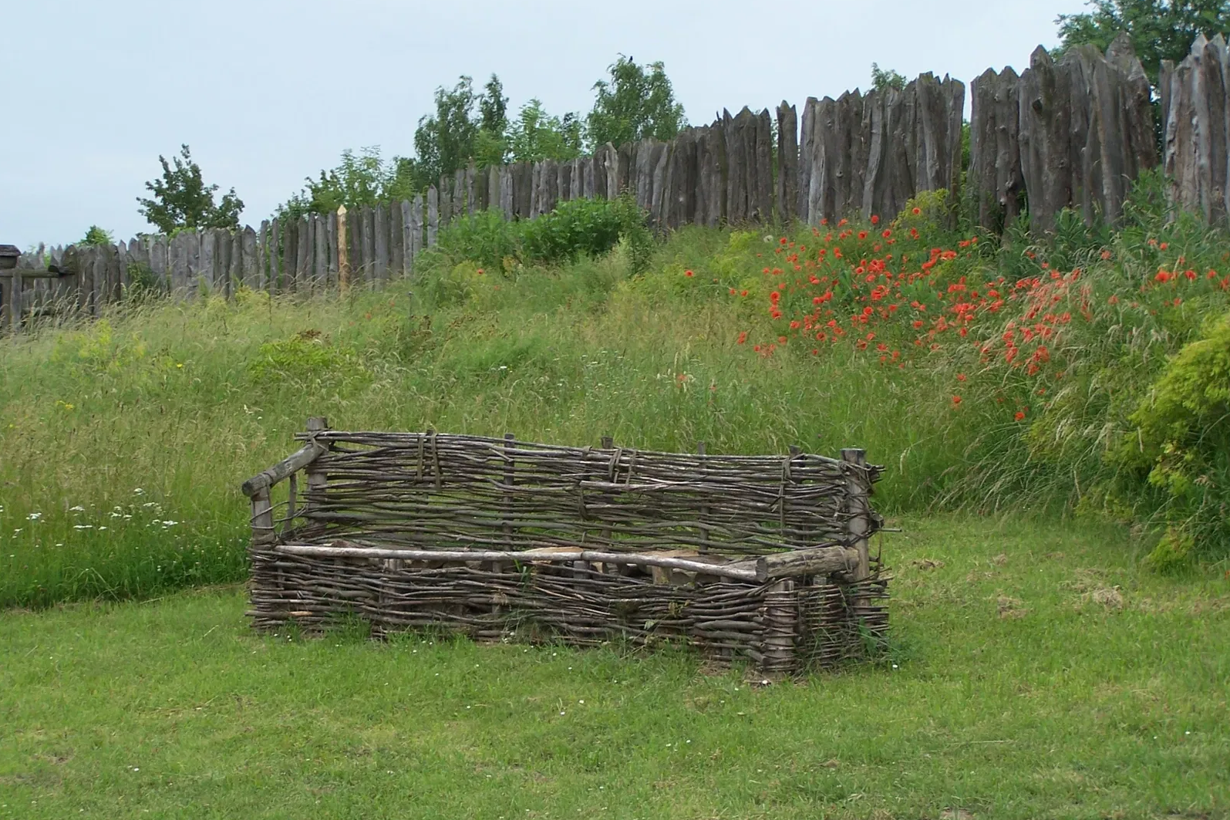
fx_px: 2460
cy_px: 439
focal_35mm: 72
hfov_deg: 28.1
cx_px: 615
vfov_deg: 18.9
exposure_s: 1/350
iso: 80
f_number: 3.2
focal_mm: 11.5
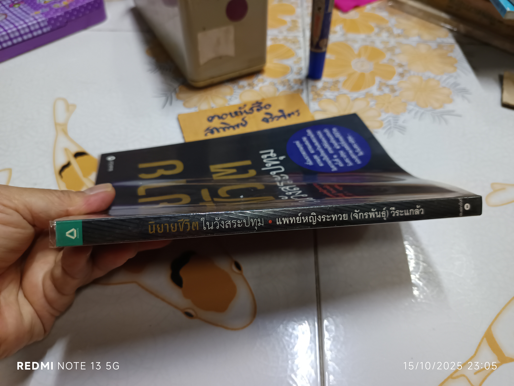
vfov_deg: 56.8
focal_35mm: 24
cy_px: 193
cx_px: 257
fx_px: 356
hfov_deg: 71.6
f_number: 1.7
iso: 1056
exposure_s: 1/25
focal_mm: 5.31
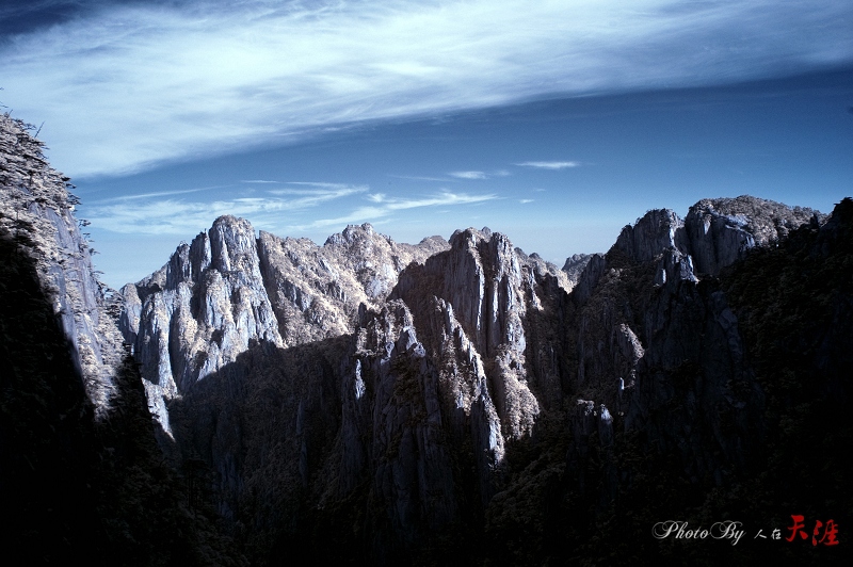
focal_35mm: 27
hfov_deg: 67.4
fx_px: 639
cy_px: 284
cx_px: 426
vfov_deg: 47.9
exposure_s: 1/250
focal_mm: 18
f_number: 10
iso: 320
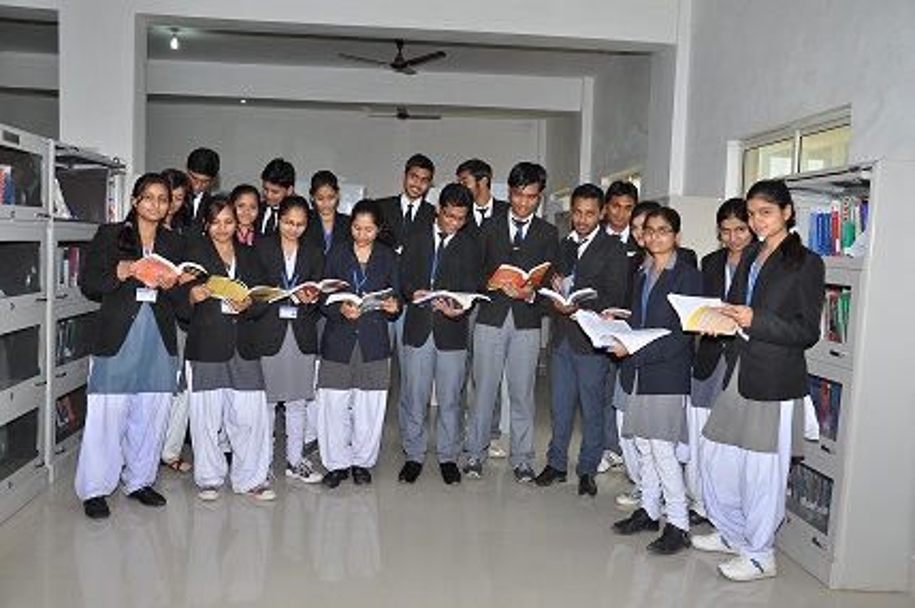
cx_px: 458
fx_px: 800
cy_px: 304
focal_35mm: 32
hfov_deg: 59.5
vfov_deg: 41.6
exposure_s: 1/100
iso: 200
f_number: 6.3
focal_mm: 21
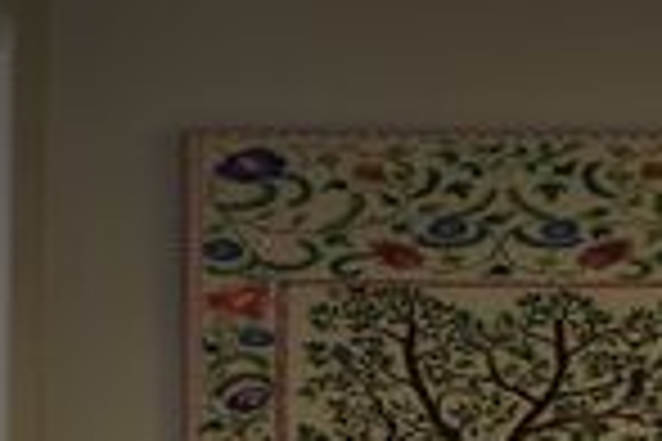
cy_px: 610
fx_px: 3530
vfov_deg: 7.1
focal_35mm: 192
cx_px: 576
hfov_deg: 10.7
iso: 400
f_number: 4.8
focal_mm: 40
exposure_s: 1/80
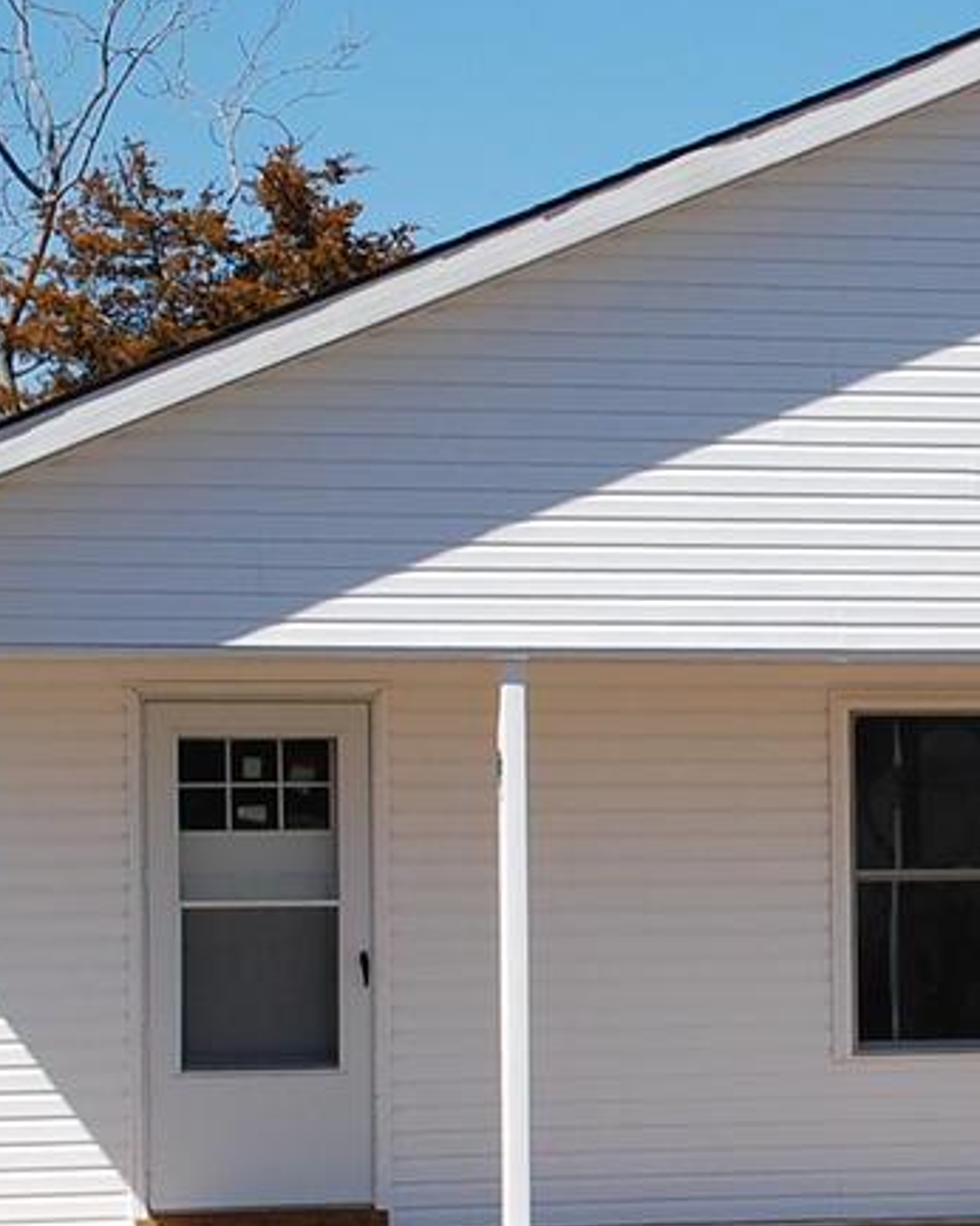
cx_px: 1005
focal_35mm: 164
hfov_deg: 9.4
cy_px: 726
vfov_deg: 11.8
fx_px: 5934
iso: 200
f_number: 10
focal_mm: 35
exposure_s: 1/400
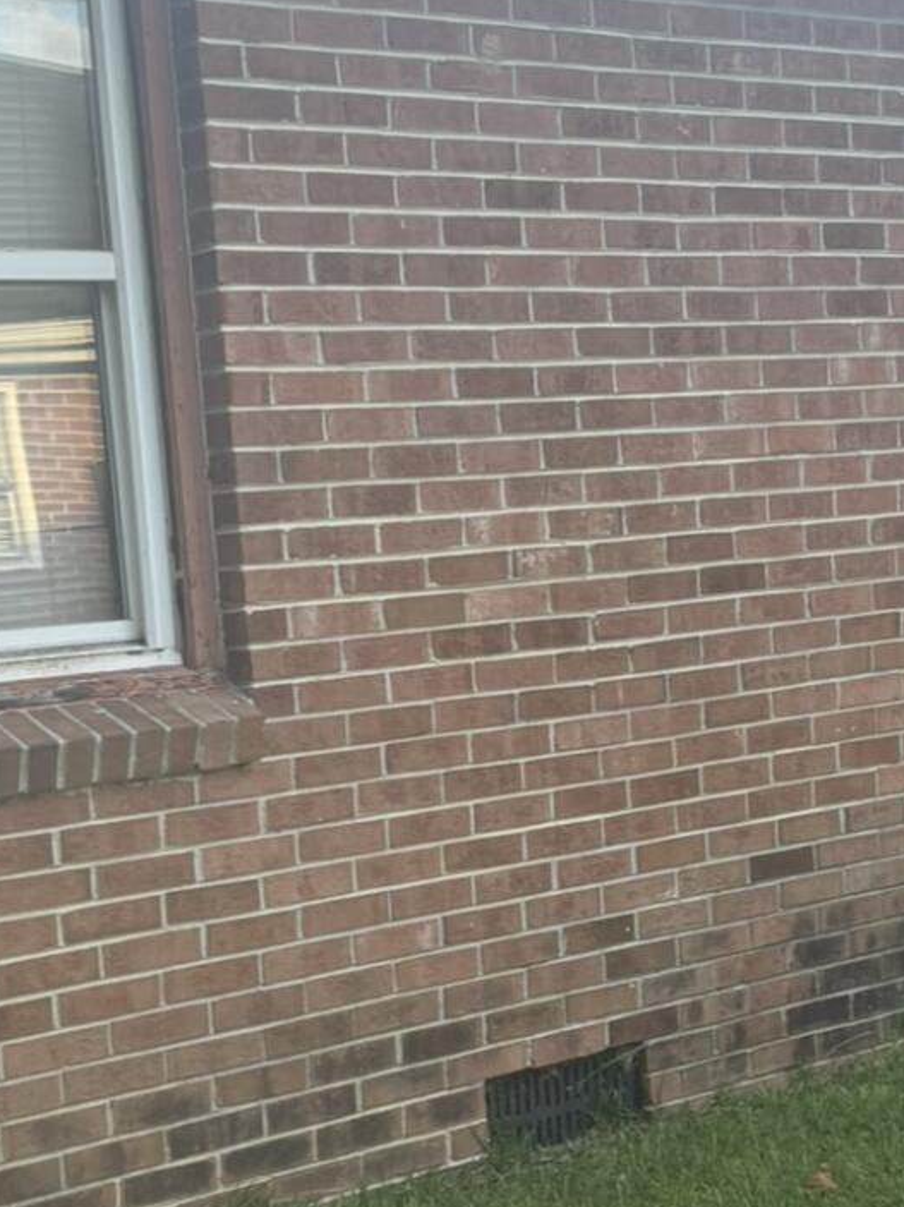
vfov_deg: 26.2
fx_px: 2577
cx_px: 618
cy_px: 821
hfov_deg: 19.8
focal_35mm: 74
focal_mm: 5.96
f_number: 1.6
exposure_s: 1/148
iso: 40
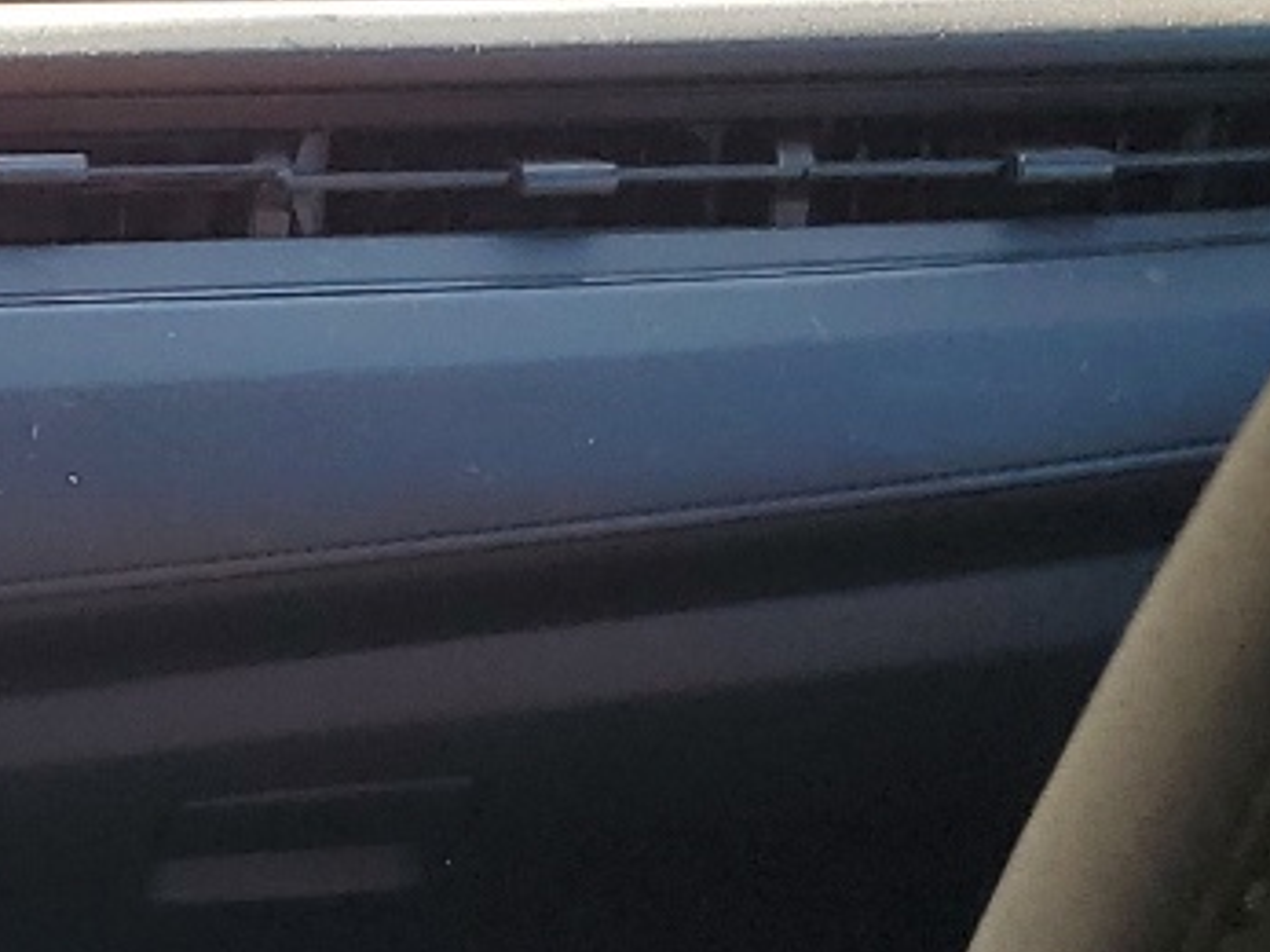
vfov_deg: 11.3
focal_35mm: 120
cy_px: 1845
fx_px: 4401
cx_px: -1102
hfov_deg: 14.3
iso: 50
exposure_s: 1/312
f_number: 1.5
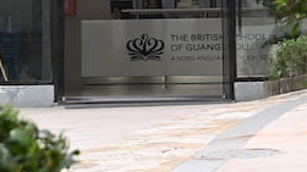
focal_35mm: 244
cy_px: -248
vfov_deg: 4.8
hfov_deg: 8.8
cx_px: 171
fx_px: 1986
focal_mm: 45
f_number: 5
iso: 125
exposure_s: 1/125
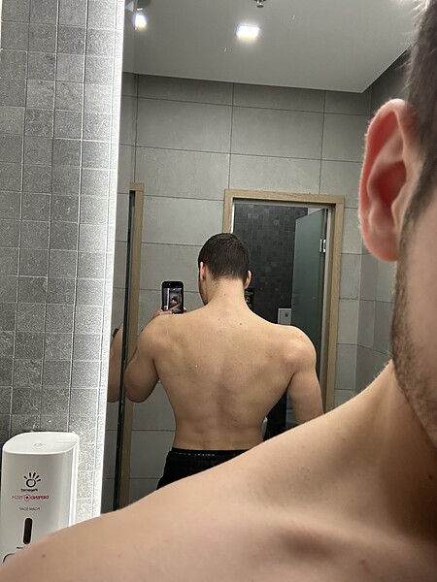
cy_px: 291
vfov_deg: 60.0
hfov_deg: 46.8
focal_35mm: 30
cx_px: 218
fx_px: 505
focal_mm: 2.69
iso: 100
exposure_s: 1/50
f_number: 1.9
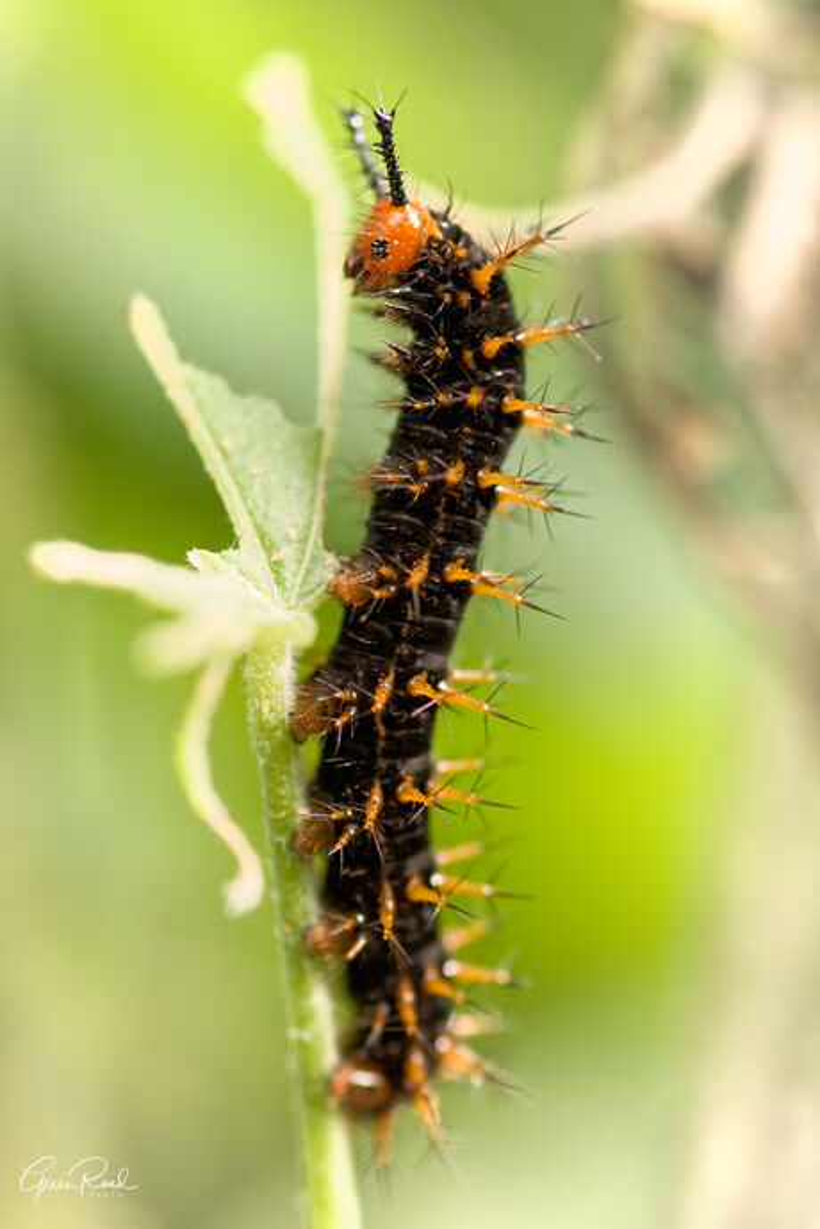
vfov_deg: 13.7
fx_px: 5125
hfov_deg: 9.1
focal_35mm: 150
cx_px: 410
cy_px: 614
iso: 900
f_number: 8
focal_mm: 100
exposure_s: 1/200
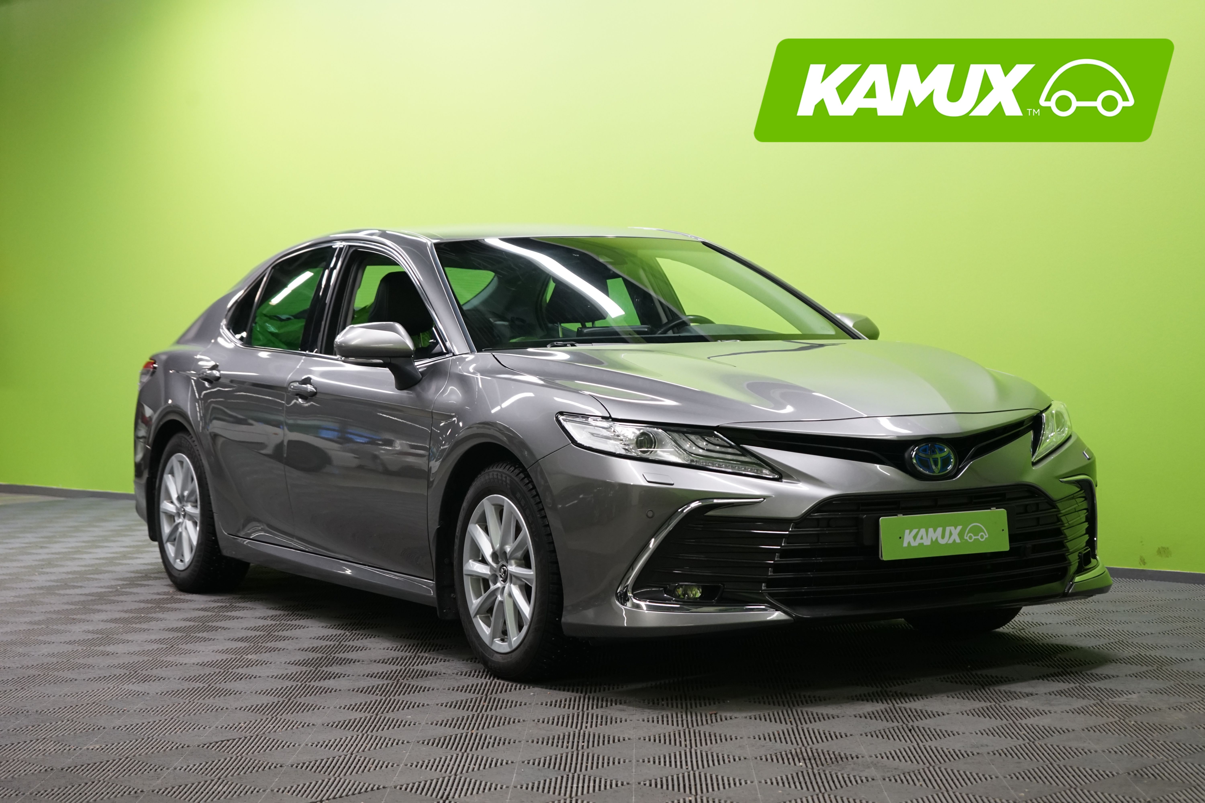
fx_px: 2276
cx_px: 602
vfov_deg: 20.0
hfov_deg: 29.7
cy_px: 402
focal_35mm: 68
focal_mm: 68
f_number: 5.6
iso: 1600
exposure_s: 1/80
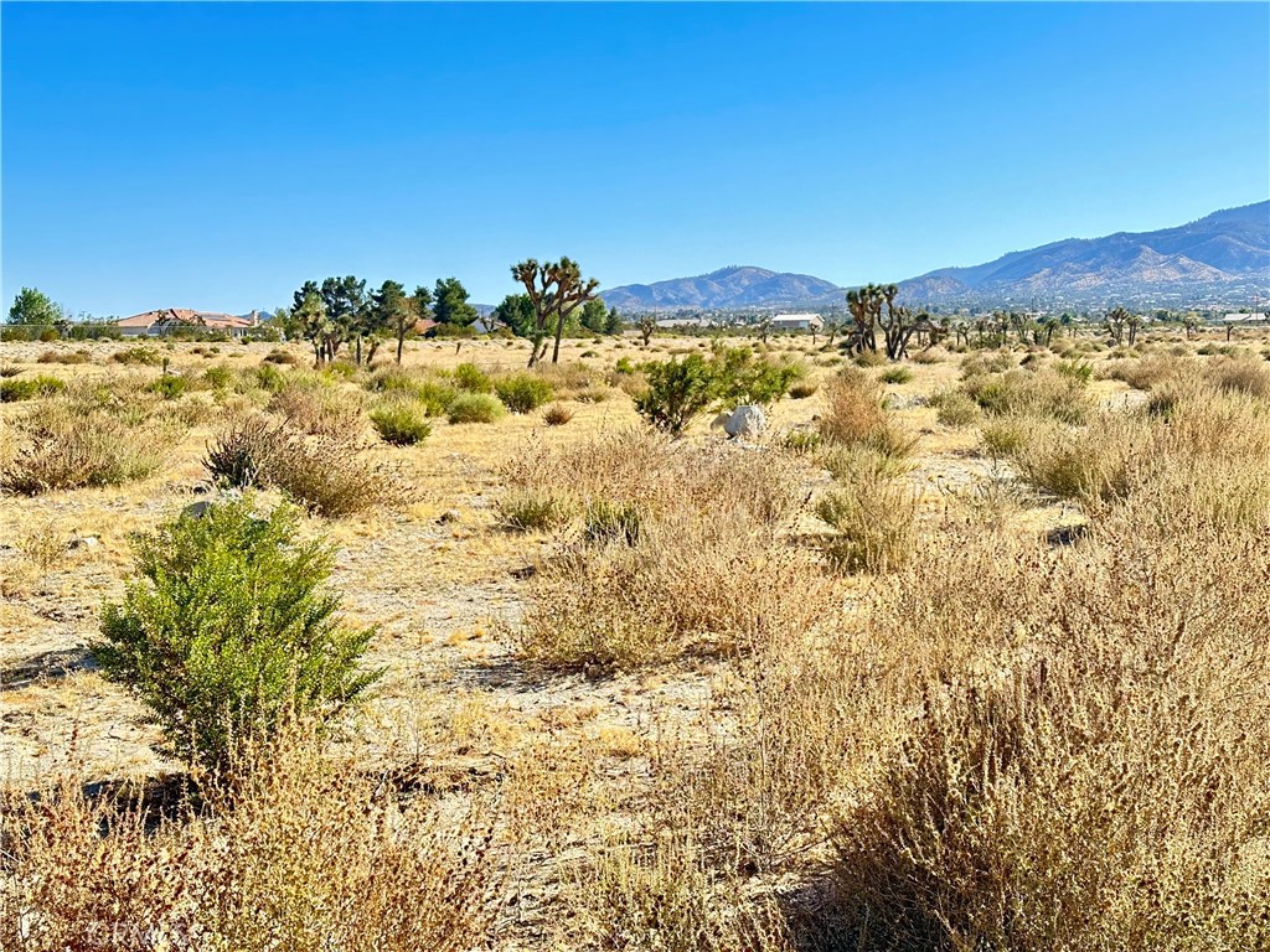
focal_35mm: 48
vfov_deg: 30.3
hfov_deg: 39.7
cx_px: 635
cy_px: 476
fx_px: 1761
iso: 64
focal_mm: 6.86
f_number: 1.78
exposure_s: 1/1133
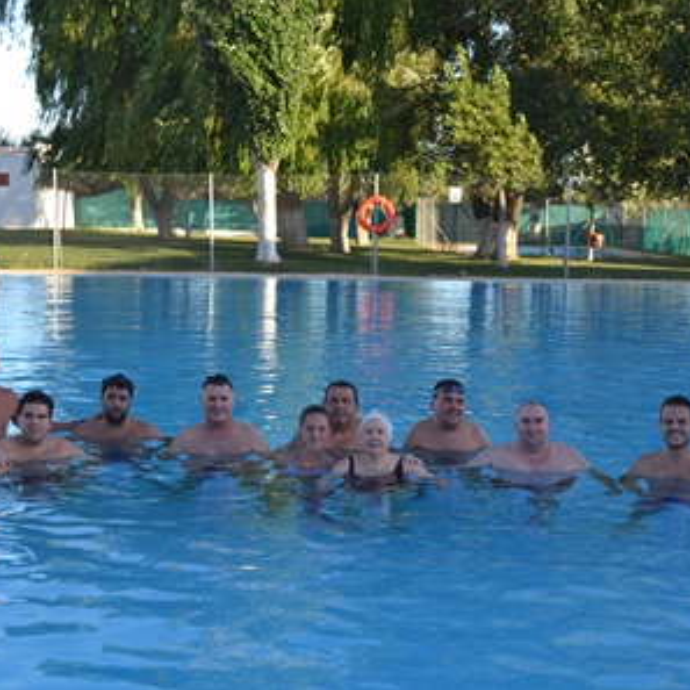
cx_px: 309
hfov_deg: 25.5
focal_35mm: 68
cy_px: 344
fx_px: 1525
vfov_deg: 25.5
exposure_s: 1/125
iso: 100
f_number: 5.6
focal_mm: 35
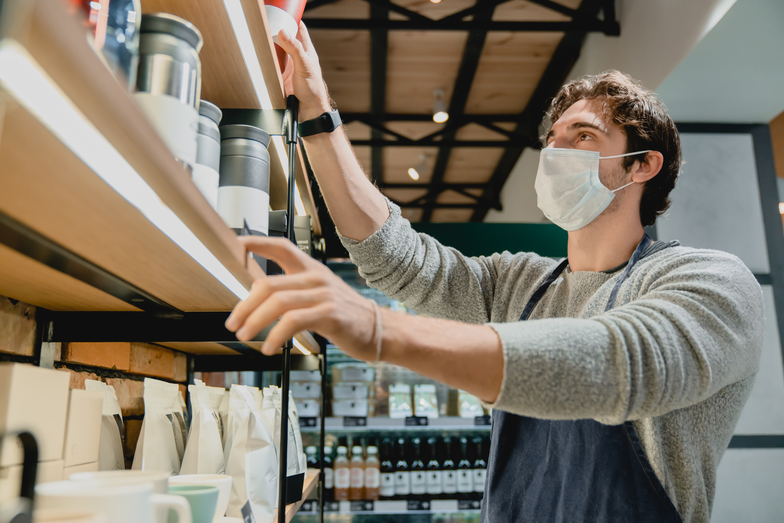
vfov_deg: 42.3
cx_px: 392
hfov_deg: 60.3
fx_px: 675
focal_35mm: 31
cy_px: 262
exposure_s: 1/400
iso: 1250
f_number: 2.8
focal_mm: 31
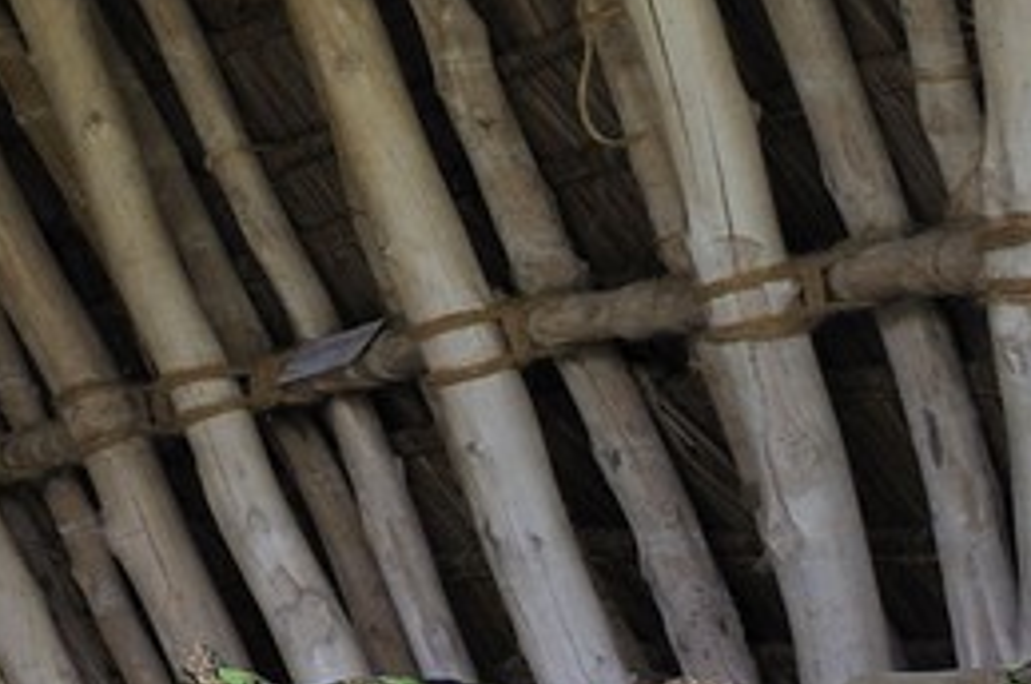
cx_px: -1831
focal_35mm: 99
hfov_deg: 12.4
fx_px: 2832
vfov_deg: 13.4
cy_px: 801
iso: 400
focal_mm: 16
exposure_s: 1/40
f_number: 5.6
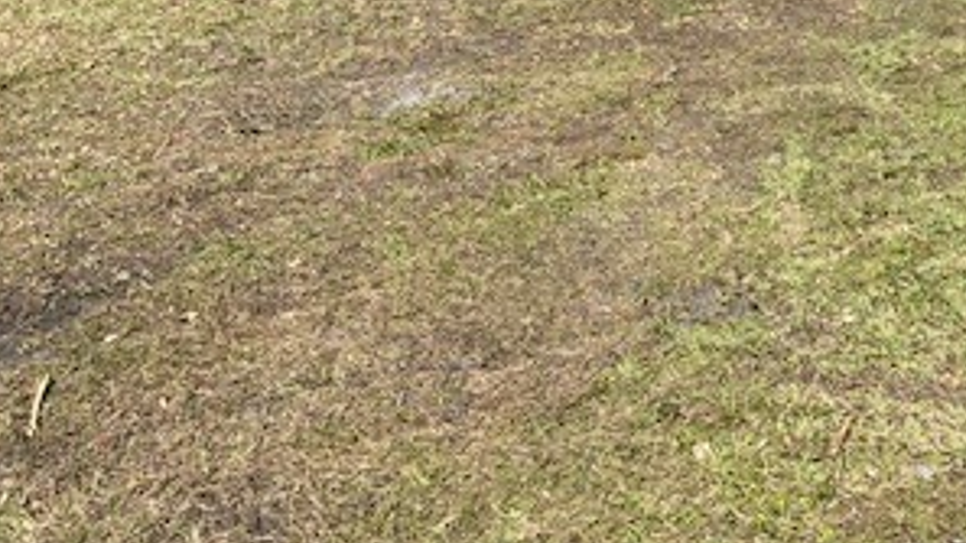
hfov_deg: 32.4
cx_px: 901
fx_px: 1562
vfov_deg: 18.8
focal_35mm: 61
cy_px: -88
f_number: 1.8
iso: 32
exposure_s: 1/3135
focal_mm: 4.25
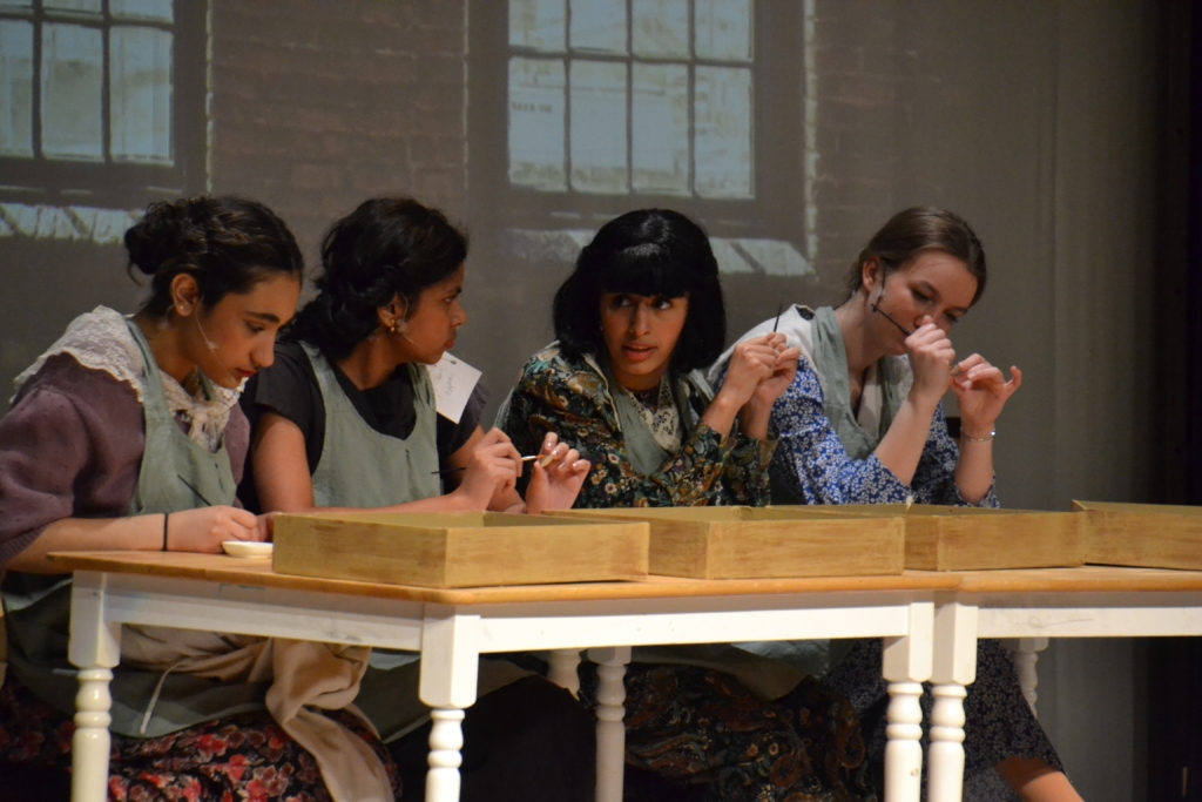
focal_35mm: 278
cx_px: 601
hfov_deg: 7.4
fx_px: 9266
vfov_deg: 5.0
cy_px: 401
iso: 3200
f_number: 6.3
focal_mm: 185
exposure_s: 1/80
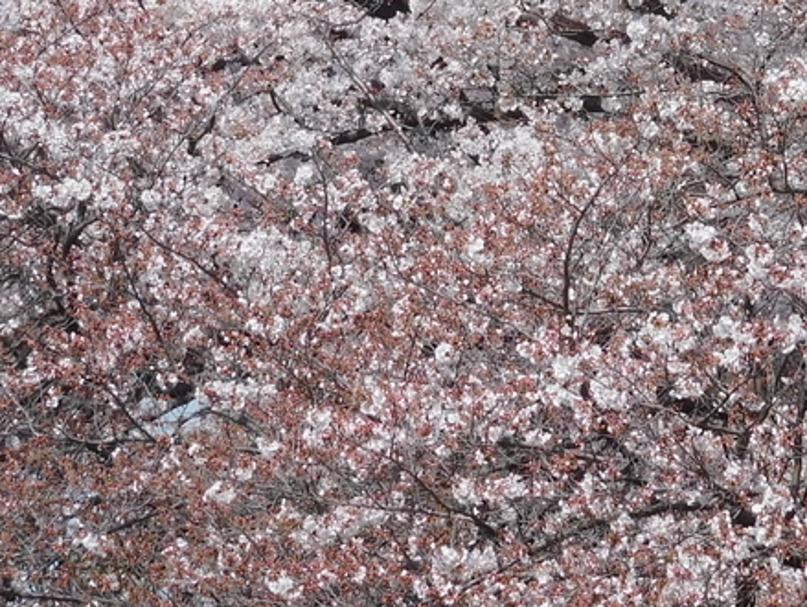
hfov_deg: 4.5
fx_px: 10196
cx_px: 787
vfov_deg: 3.4
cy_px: -81
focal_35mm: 437
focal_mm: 28.5
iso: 125
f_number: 5.2
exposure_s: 1/640
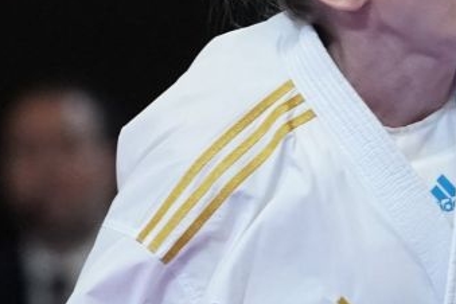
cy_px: 187
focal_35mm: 1061
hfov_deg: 1.9
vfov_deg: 1.3
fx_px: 13438
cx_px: 217
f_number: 2.8
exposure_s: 1/1000
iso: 5000
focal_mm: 200
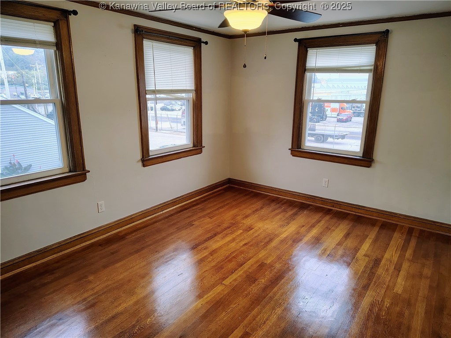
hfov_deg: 71.6
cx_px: 226
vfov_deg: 56.8
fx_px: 313
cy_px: 169
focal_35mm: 24
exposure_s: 1/120
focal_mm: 5.56
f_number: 1.8
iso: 928
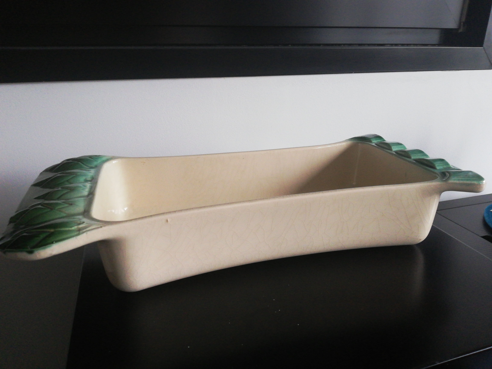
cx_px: 246
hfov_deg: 67.3
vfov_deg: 53.1
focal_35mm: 26
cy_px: 184
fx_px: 370
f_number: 2.2
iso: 400
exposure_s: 1/30
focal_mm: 3.81
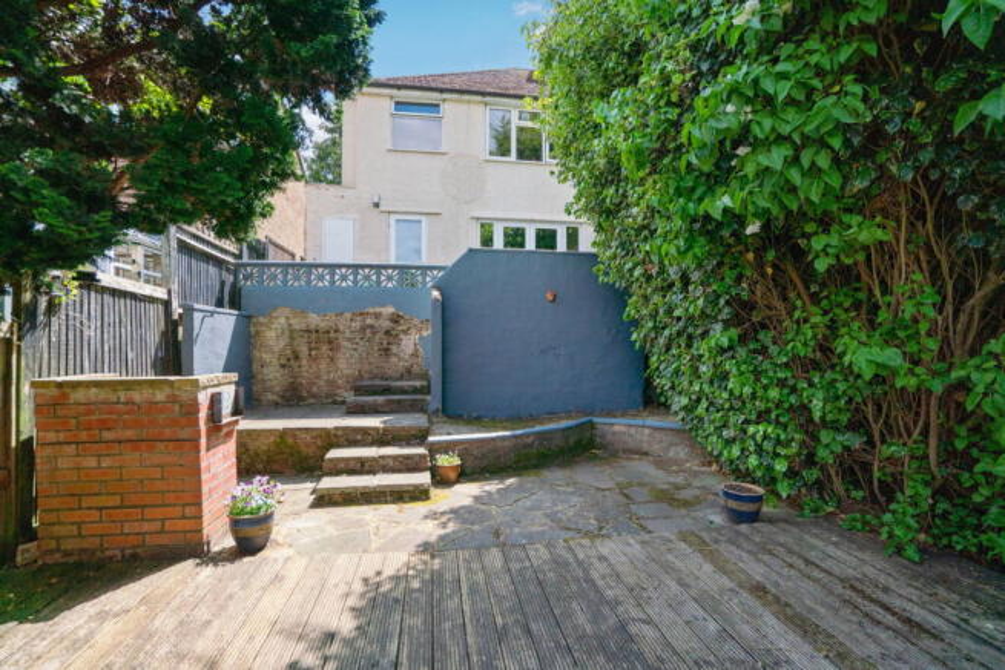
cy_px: 335
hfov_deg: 96.7
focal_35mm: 16
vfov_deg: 73.8
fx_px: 447
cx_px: 502
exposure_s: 1/3200
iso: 640
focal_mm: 16
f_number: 5
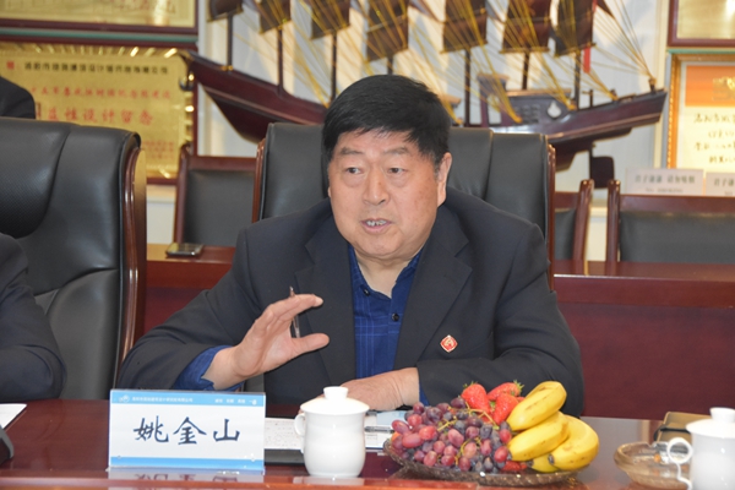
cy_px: 245
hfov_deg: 16.7
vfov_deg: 11.1
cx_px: 368
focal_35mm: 123
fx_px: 2511
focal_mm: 82
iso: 2500
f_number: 5
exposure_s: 1/60
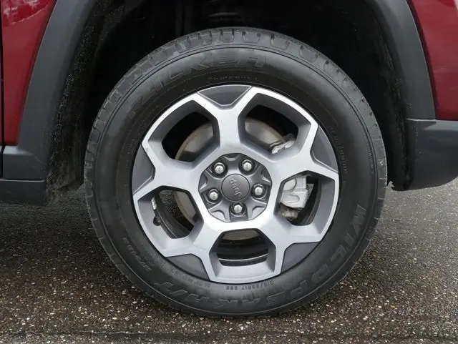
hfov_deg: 48.9
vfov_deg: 37.8
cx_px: 229
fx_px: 503
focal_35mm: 38
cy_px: 172
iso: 3200
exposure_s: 1/50
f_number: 10
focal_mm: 19
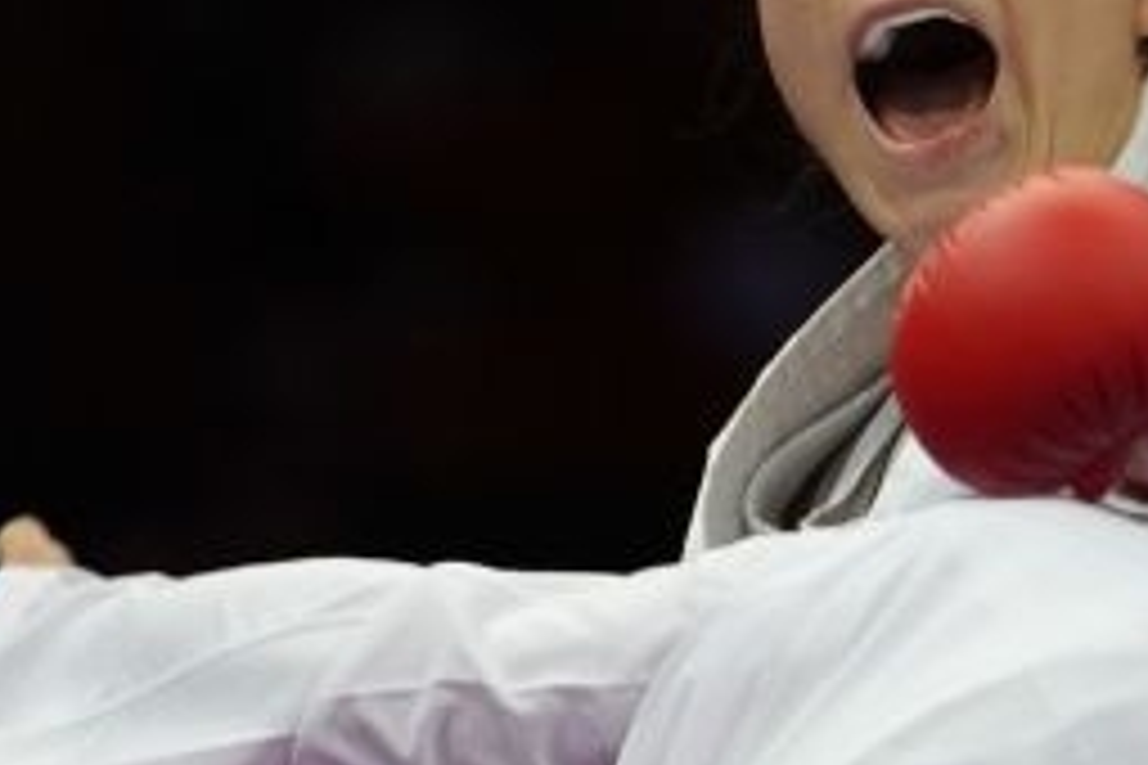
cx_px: 860
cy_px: 680
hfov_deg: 1.5
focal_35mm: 1412
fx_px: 45024
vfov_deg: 1.0
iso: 800
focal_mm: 200
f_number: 2.8
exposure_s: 1/1000
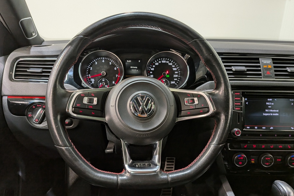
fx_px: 212
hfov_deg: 69.4
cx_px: 143
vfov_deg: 49.5
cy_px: 104
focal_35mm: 26
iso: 160
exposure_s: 1/100
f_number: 1.7
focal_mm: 4.53
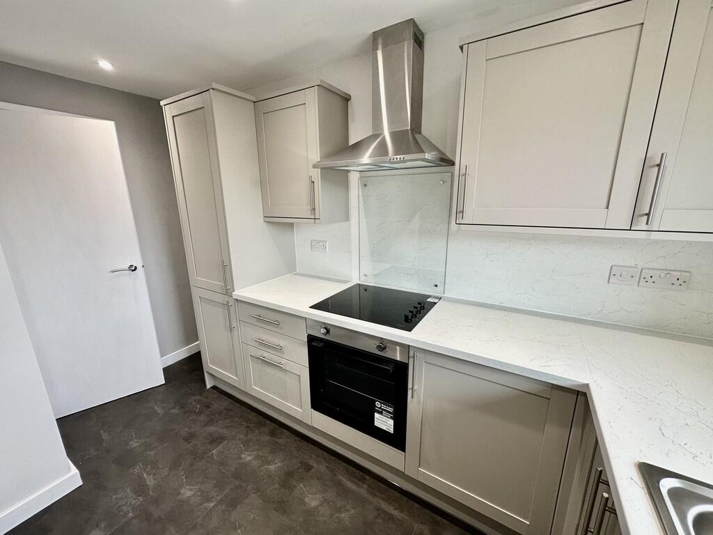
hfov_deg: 102.1
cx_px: 356
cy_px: 268
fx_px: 288
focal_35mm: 14
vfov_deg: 85.7
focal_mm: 2.22
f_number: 2.2
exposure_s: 1/100
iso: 100
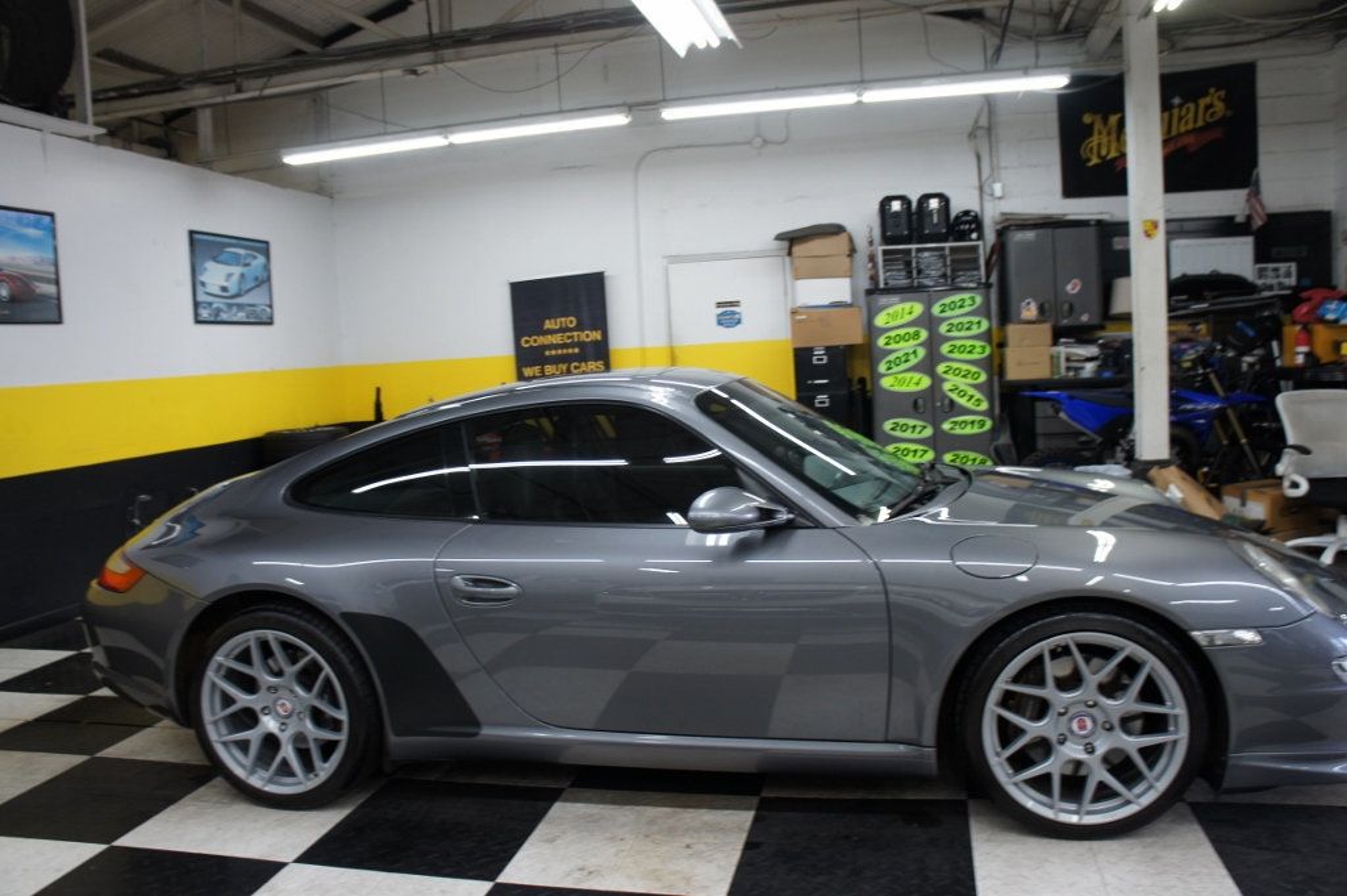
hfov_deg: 67.4
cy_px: 448
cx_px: 674
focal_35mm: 27
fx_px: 1009
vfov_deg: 47.9
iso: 200
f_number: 3.5
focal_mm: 18
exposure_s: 1/30
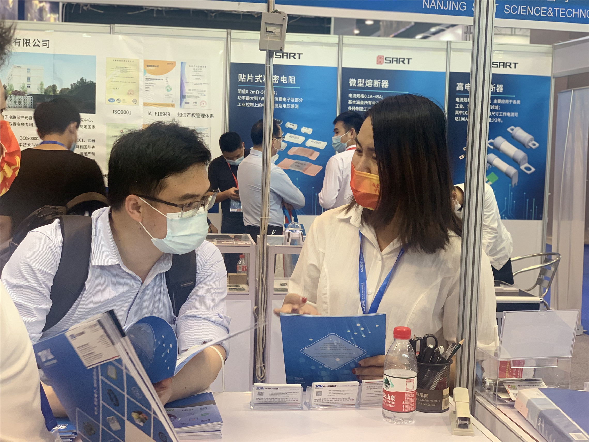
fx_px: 885
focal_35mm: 52
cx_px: 294
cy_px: 221
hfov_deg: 36.8
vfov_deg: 28.0
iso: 125
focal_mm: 6
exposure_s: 1/50
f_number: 2.4
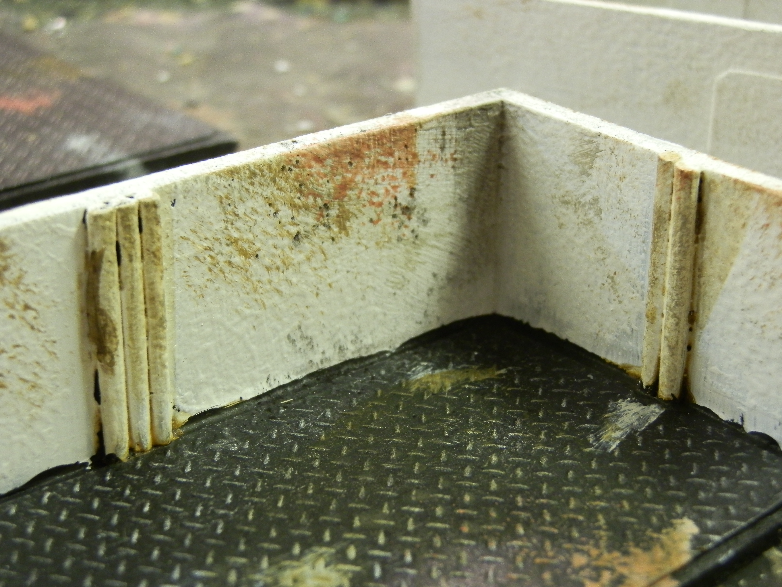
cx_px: 391
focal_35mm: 61
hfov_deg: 31.7
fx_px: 1378
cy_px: 294
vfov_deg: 24.0
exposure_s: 1/8
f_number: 3.7
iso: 250
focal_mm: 10.99
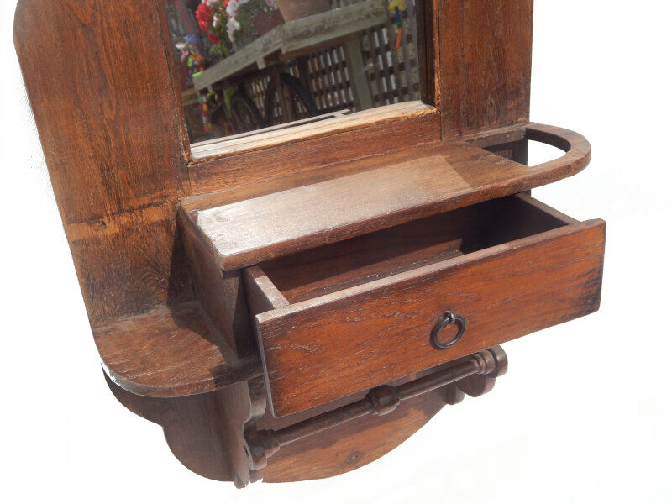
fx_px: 738
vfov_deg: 37.7
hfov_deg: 49.0
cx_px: 336
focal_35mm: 38
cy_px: 252
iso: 125
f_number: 6.9
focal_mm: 6.8
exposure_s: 1/400
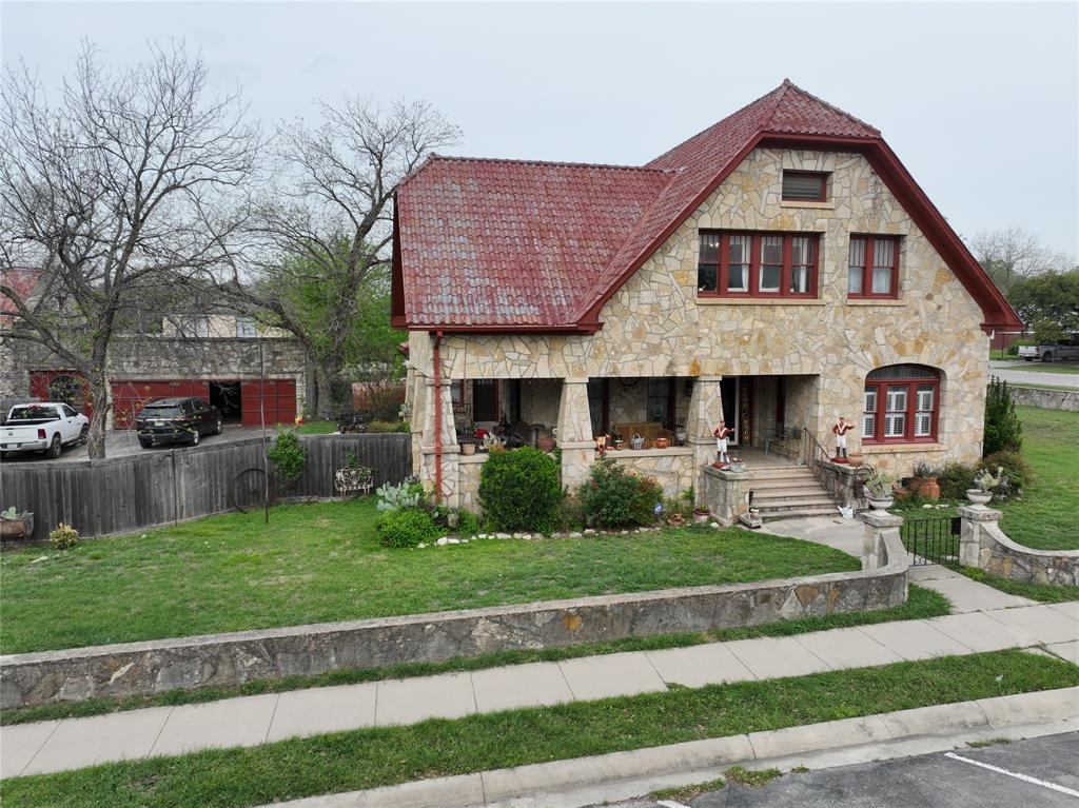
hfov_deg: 71.6
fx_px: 748
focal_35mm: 24
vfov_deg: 56.8
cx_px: 540
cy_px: 404
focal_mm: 12.29
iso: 200
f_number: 2.8
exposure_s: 1/1250
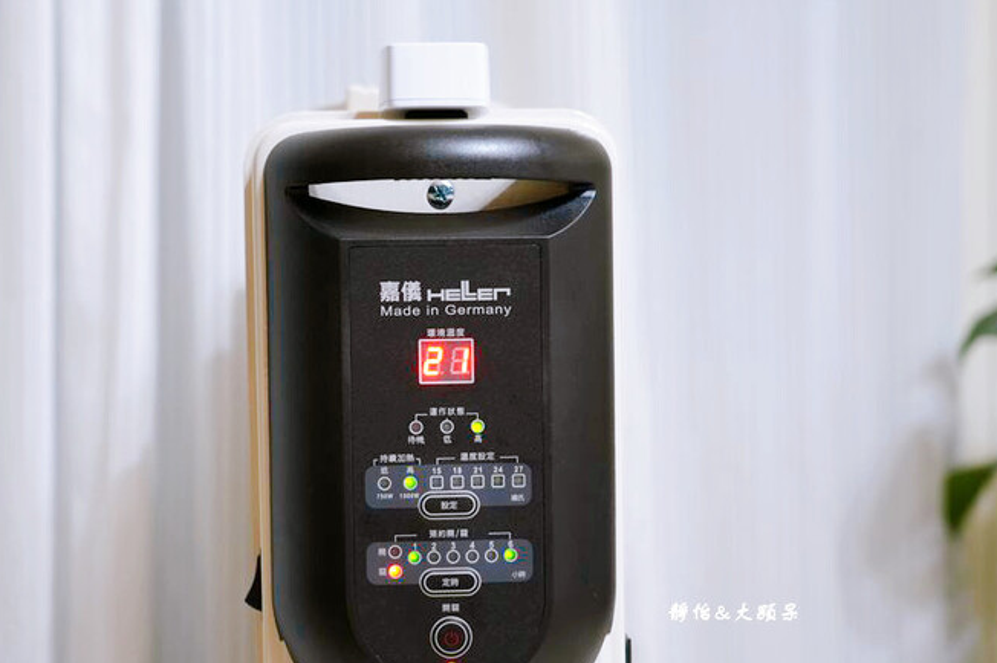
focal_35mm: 73
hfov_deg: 27.7
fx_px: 2021
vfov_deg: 18.6
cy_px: 429
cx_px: 447
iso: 1250
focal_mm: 56
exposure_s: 1/60
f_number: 4
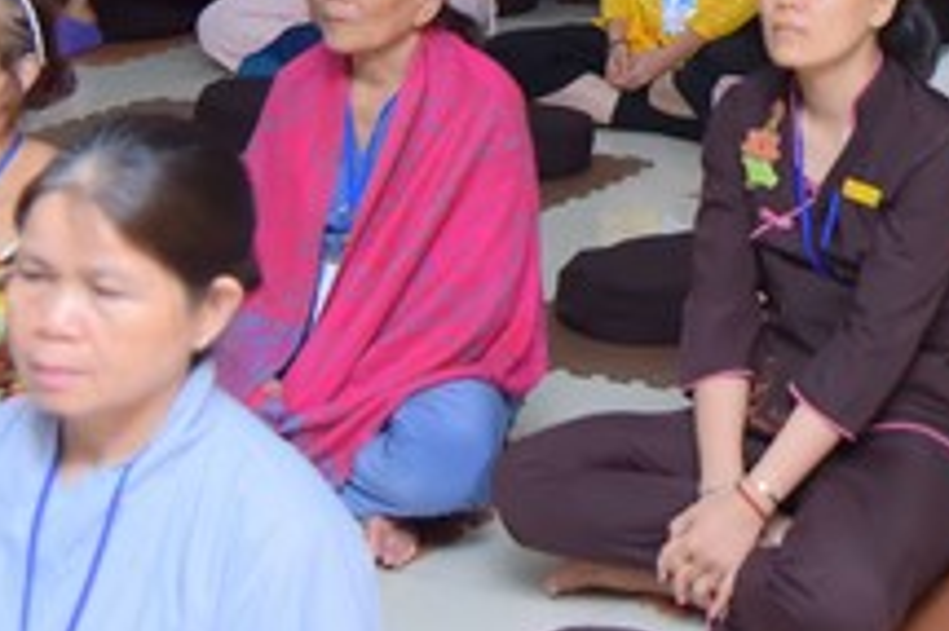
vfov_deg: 10.9
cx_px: 967
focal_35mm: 121
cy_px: -307
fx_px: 3187
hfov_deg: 16.6
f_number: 4.5
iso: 1000
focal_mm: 40
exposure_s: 1/200
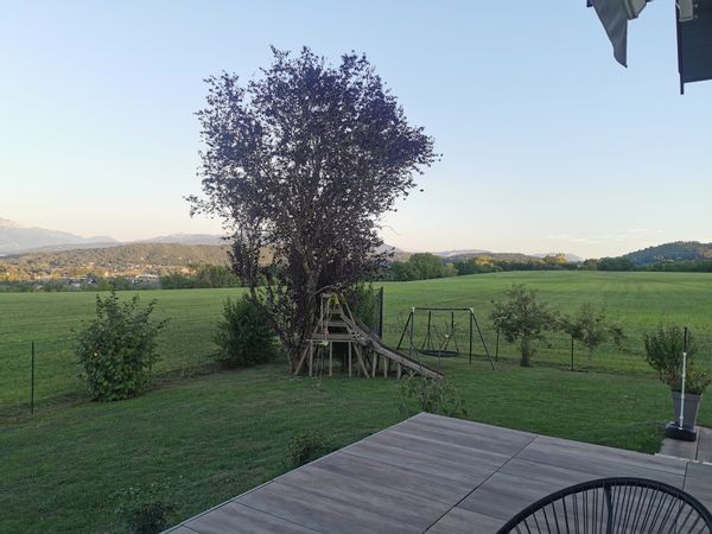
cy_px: 267
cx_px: 356
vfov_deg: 51.4
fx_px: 555
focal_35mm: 27
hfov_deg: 65.3
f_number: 1.6
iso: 50
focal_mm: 5.56
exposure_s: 1/555
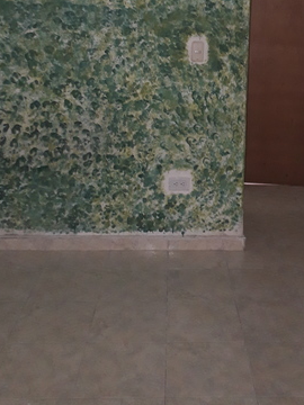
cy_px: 69
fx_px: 527
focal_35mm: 45
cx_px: 212
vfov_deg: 40.0
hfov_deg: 31.8
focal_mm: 3.6
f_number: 1.9
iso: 160
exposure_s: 1/24
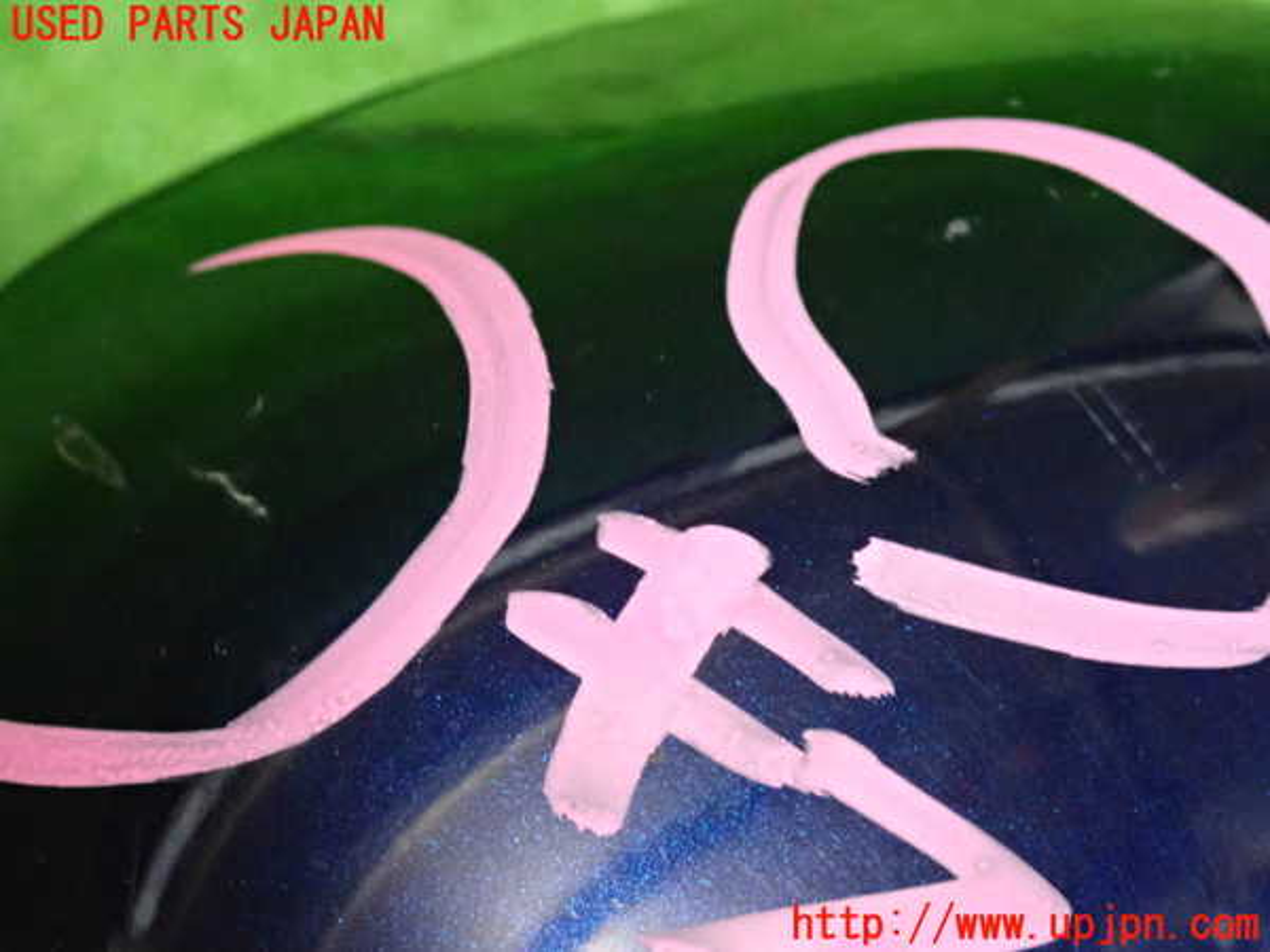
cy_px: 476
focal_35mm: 94
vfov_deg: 15.7
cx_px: 635
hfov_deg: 20.9
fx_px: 3449
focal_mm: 16.79
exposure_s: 1/30
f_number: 4.7
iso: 3200
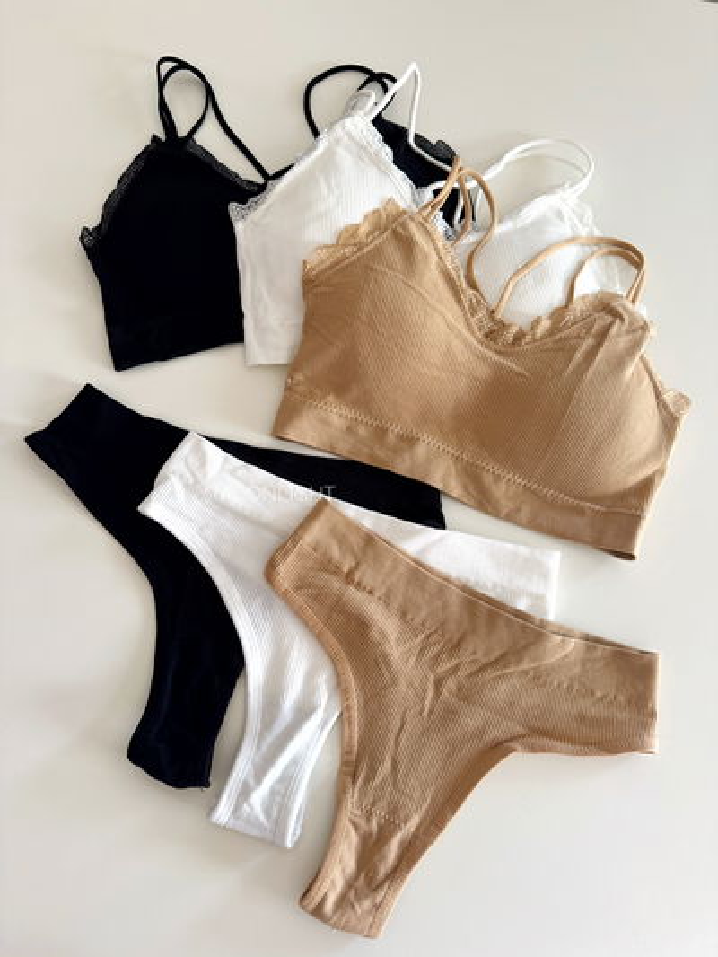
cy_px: 478
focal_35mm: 24
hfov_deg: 56.8
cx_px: 359
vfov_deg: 71.6
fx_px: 663
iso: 200
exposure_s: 1/121
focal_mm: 6.76
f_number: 1.78
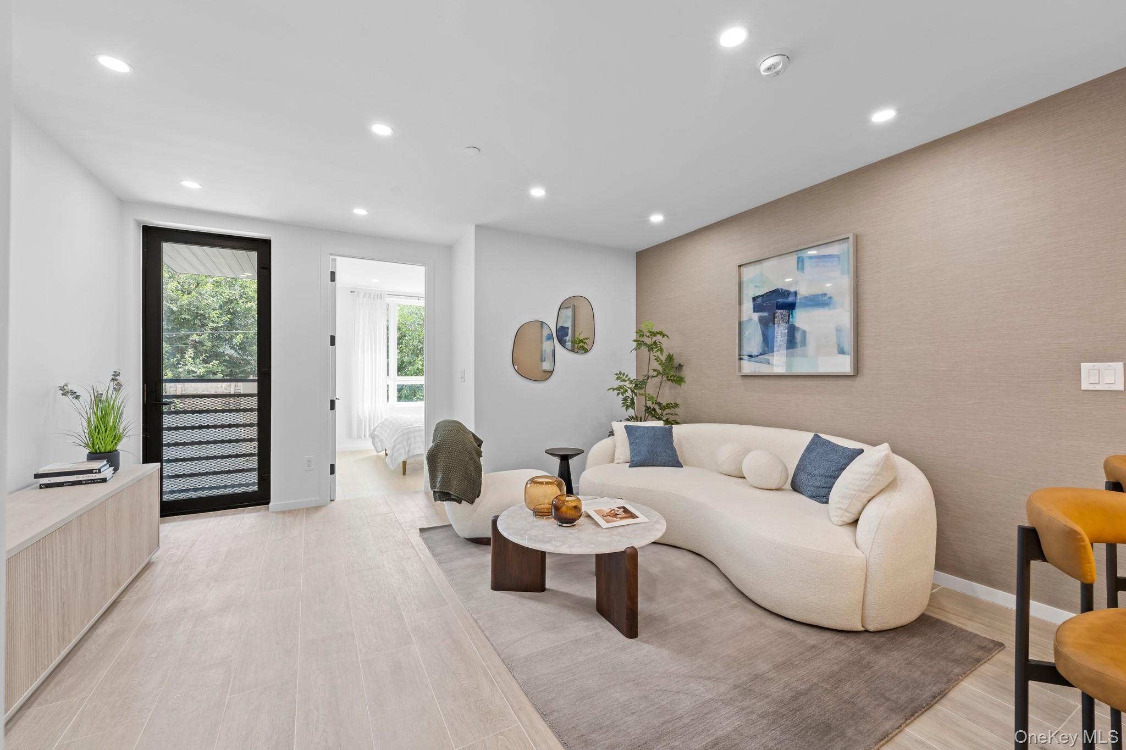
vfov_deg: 81.2
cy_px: 375
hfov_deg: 104.3
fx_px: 438
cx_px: 563
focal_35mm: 14
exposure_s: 1/3
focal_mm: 14
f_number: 10
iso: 320
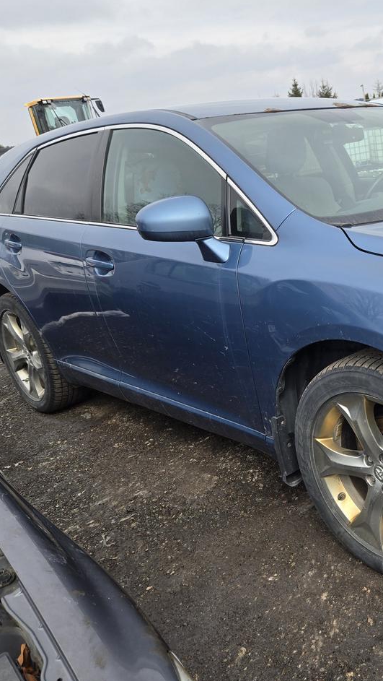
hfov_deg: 32.1
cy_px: 344
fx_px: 613
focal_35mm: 34
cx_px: 379
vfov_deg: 58.0
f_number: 1.8
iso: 25
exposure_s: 1/986
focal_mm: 5.4
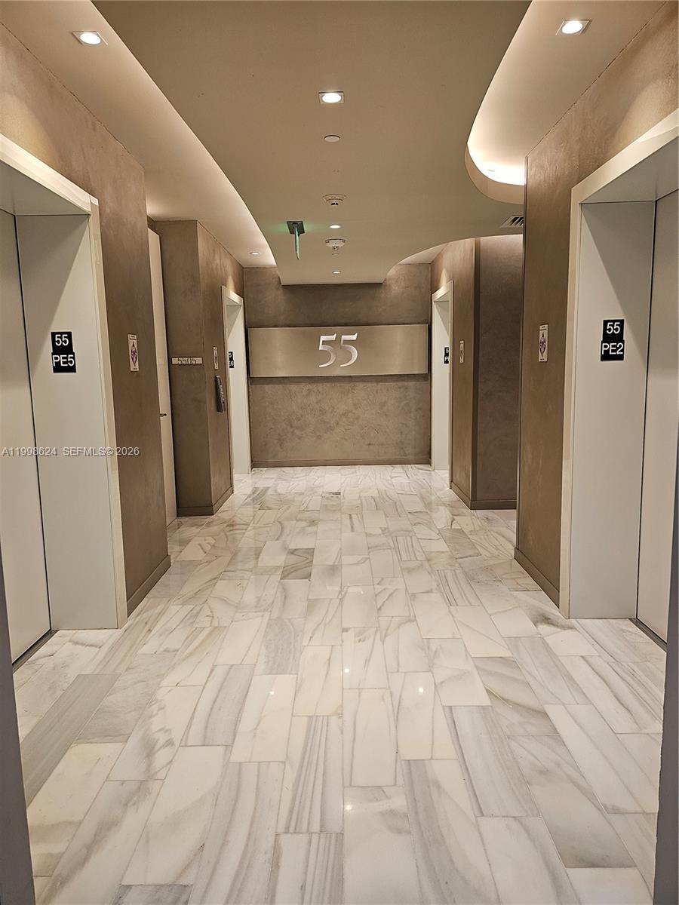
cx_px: 340
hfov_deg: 58.9
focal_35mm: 23
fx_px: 602
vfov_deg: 73.9
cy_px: 452
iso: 160
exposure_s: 1/120
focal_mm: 6.3
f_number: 1.7
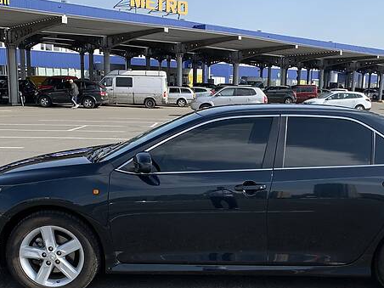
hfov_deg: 41.1
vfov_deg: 31.2
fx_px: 510
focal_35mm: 46
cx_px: 229
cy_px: 202
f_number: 1.8
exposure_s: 1/1220
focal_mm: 4.2
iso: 25
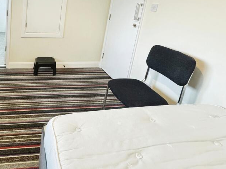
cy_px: 59
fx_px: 150
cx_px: 50
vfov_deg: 57.8
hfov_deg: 68.0
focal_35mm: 23
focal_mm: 2.22
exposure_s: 1/50
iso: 200
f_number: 2.2
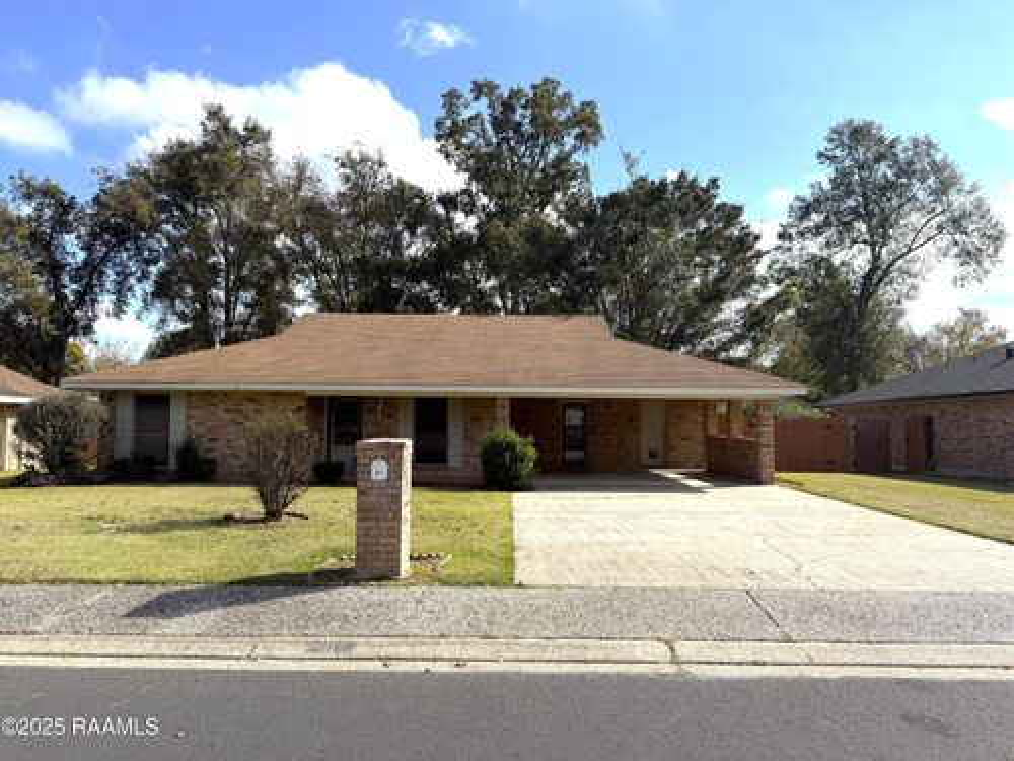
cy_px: 380
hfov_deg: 71.6
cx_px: 507
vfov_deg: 56.8
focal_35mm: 24
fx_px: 703
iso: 80
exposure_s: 1/4975
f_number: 1.78
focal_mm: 6.76
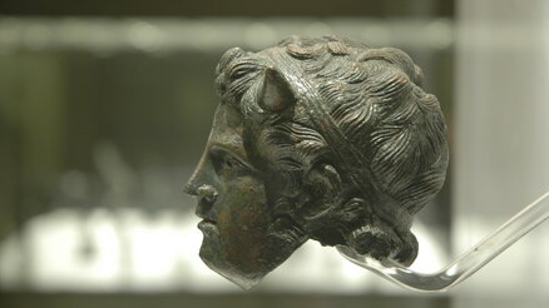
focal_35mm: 103
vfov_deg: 11.8
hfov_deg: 20.9
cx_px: 274
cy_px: 146
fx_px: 1492
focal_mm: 65
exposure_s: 1/20
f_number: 4.5
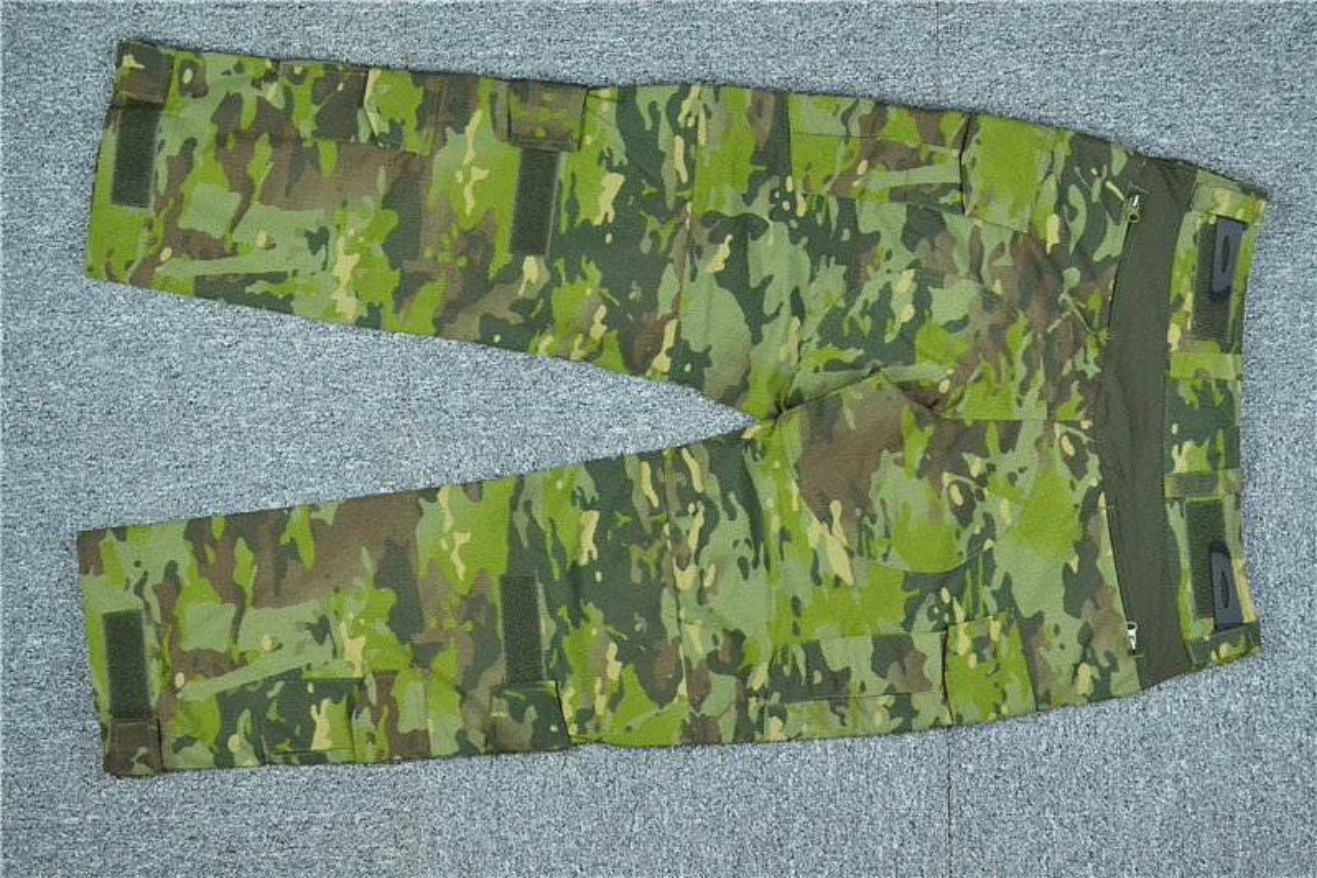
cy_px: 439
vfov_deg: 28.1
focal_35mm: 48
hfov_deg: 41.1
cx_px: 658
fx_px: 1756
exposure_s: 1/125
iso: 3200
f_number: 8
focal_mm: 32
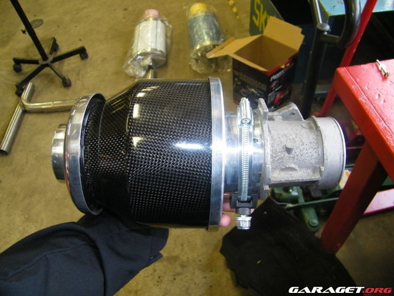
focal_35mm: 28
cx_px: 197
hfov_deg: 63.4
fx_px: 319
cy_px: 148
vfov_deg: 49.7
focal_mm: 5
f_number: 3.5
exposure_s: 1/30
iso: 200
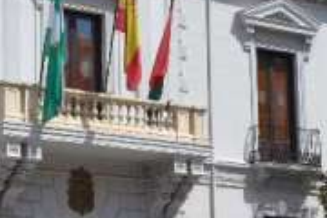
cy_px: 198
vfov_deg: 9.6
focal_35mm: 142
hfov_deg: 14.4
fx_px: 1290
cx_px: 200
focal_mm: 32
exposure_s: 1/160
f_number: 22
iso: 250
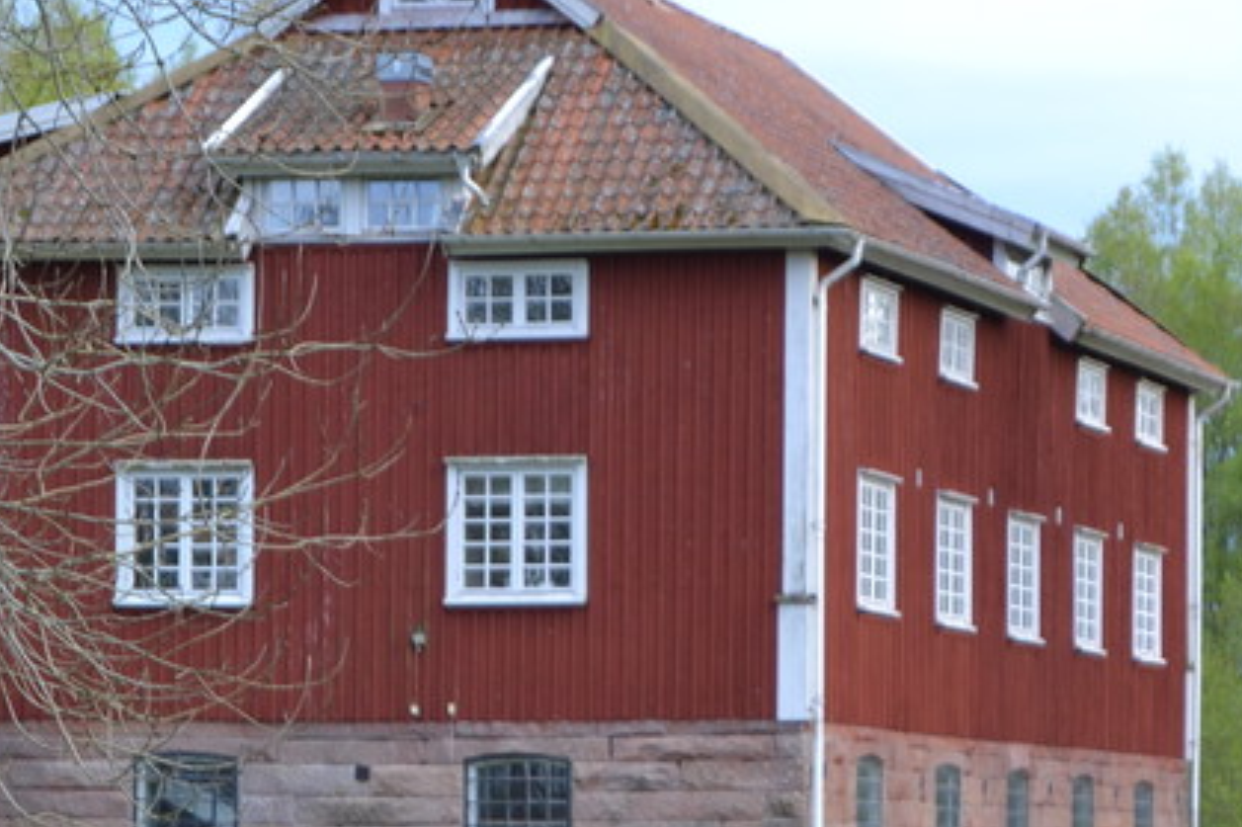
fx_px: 6523
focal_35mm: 189
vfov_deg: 7.2
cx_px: 999
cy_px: 827
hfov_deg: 10.8
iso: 320
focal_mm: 55
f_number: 5.6
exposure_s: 1/125
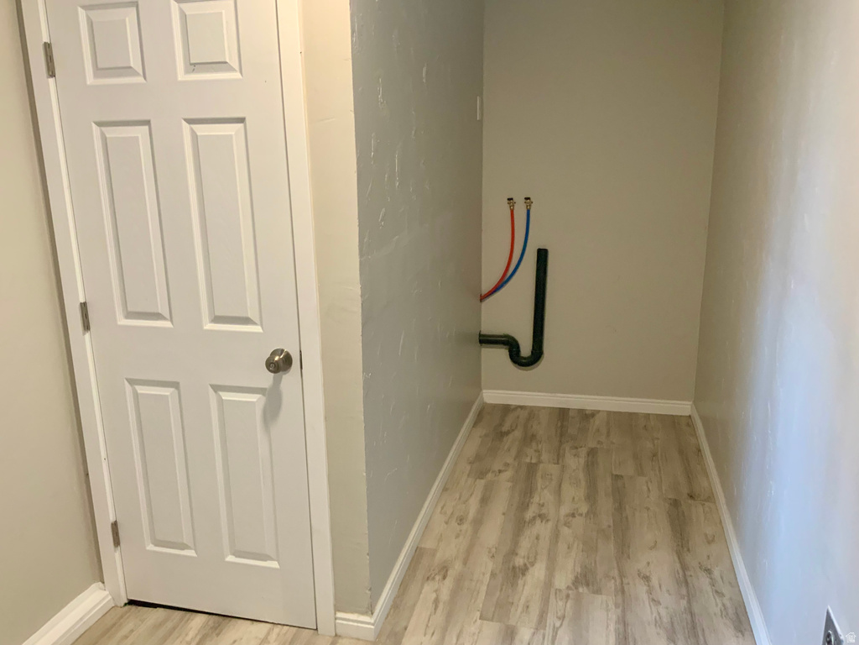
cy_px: 322
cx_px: 430
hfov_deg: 61.7
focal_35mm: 29
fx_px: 720
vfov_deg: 48.2
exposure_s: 1/60
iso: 200
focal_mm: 3
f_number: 1.8
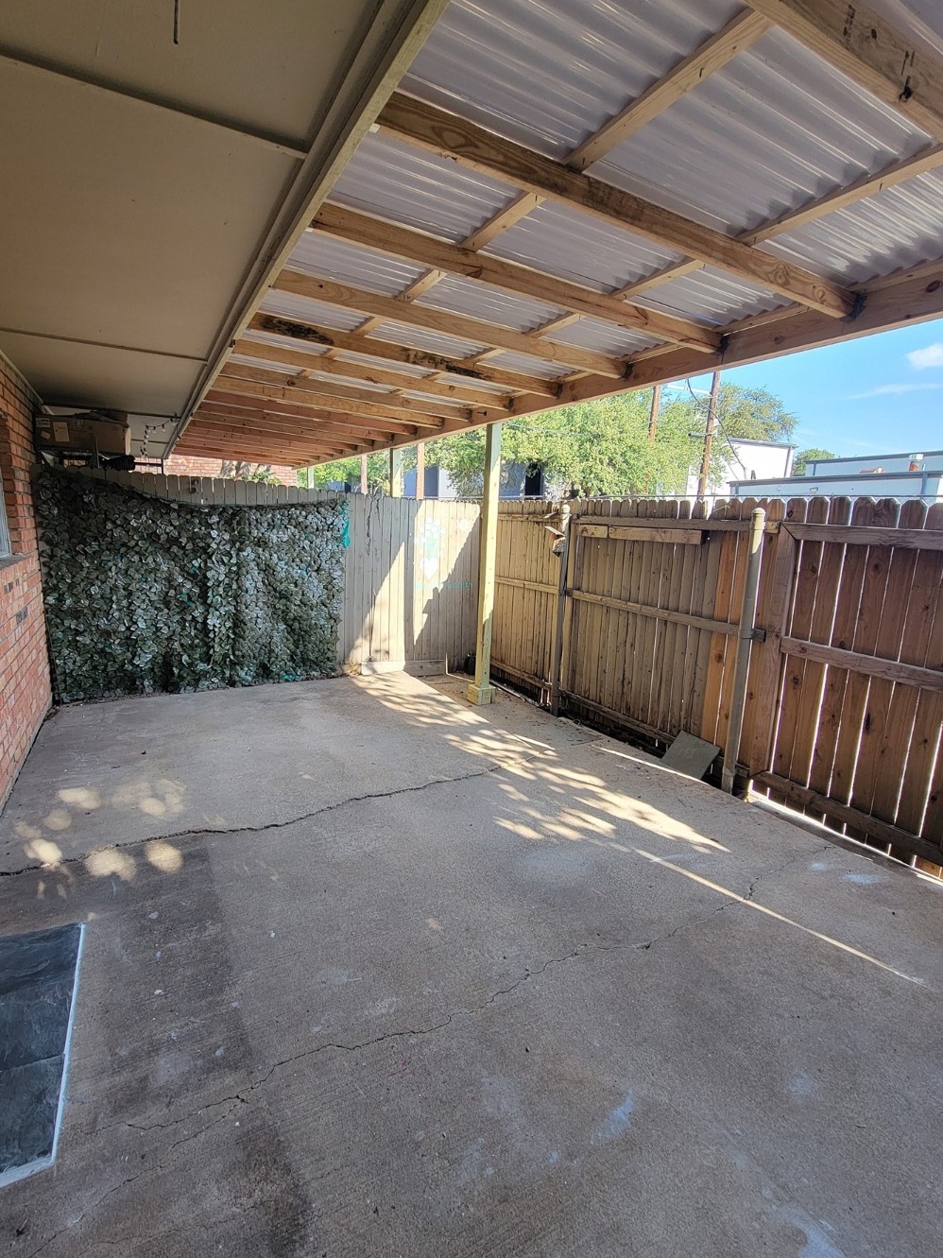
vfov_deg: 98.2
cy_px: 638
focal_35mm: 15
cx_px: 431
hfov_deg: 81.6
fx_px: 545
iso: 64
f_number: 2.2
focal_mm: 2.2
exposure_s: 1/120
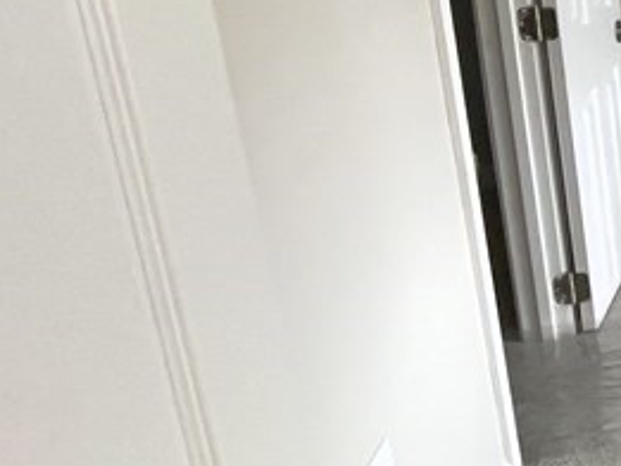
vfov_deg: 27.3
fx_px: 915
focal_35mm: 51
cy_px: 24
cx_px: 1178
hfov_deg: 20.8
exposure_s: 1/99
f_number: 2.4
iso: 200
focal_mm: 1.54
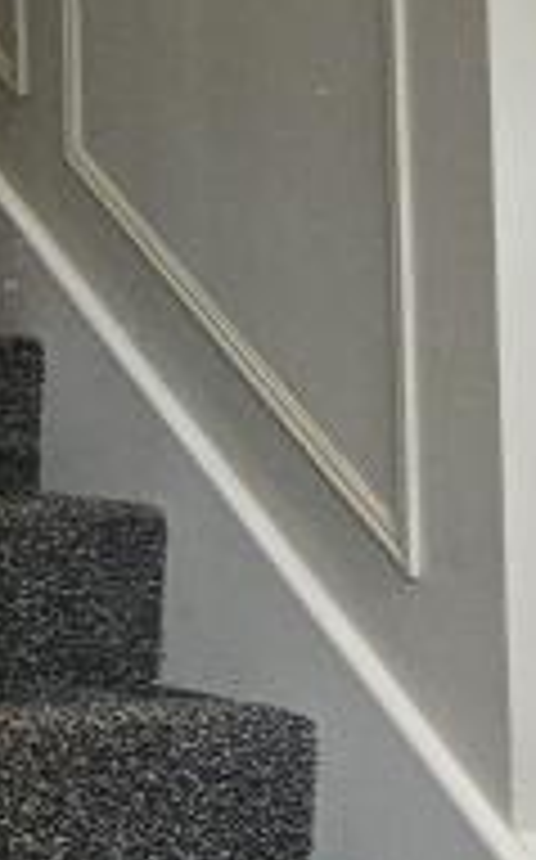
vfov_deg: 27.8
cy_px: 347
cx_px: -1058
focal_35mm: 74
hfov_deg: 11.2
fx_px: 1733
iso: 320
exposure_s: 1/33.3
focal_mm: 2.2
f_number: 2.2
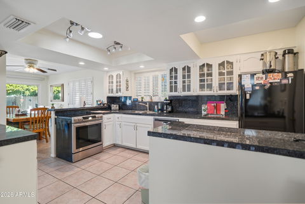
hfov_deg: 96.7
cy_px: 102
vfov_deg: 73.7
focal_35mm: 16
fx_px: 136
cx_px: 152
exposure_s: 1/30
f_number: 2
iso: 200
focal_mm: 16
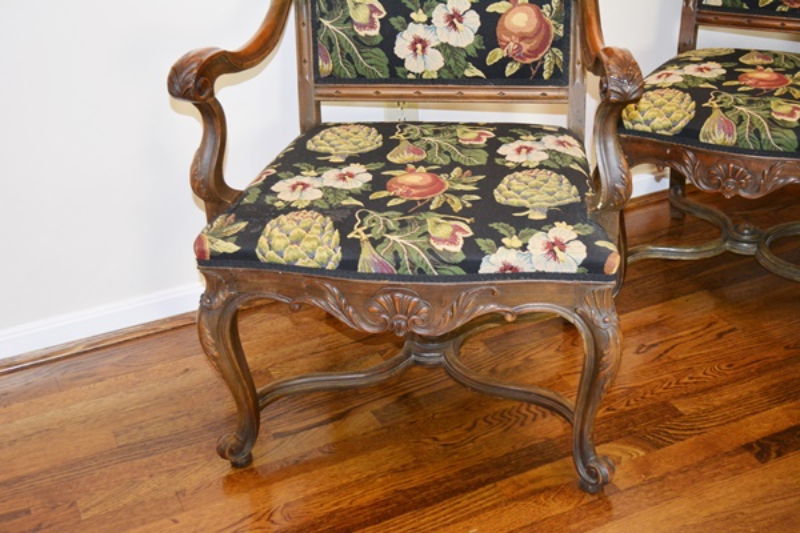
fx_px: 1067
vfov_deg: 28.1
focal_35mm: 48
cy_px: 266
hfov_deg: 41.1
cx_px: 400
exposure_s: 1/60
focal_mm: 32
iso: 1600
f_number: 4.8
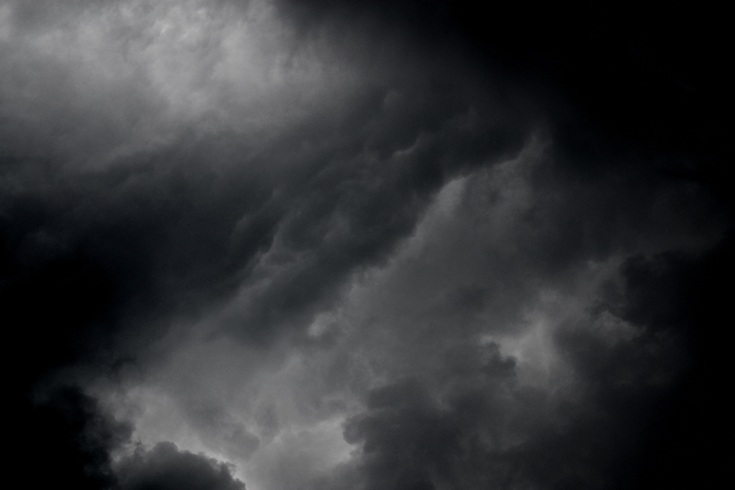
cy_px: 245
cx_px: 368
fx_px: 1378
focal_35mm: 68
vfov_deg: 20.2
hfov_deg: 29.9
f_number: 5.6
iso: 280
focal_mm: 45
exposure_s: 1/125
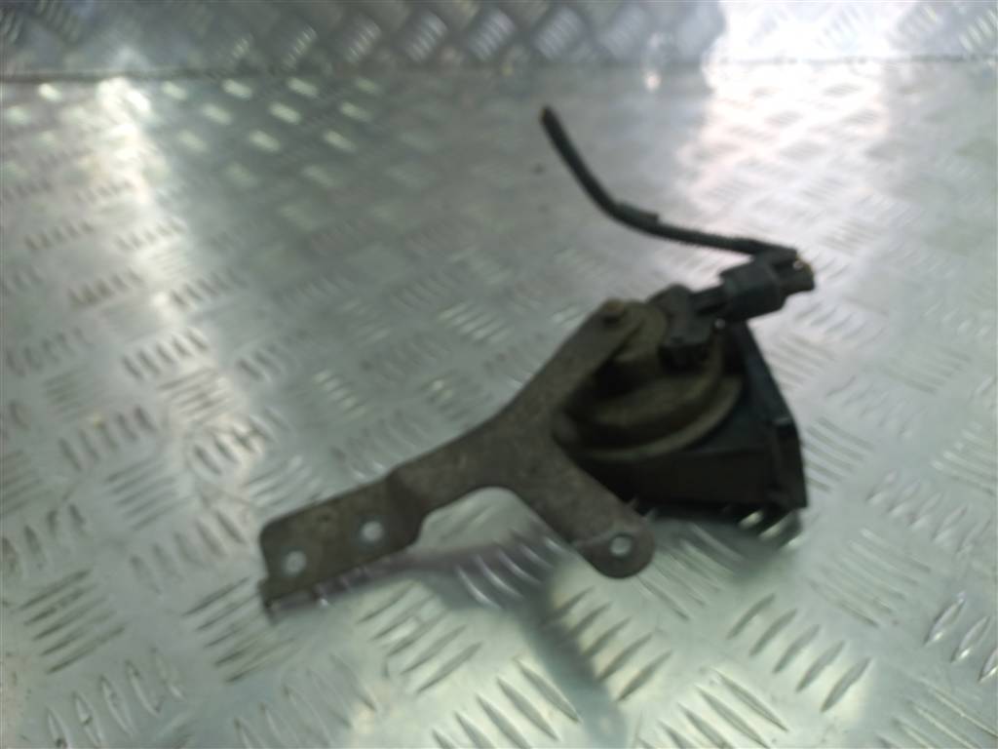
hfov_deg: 69.4
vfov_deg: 54.9
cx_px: 499
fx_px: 721
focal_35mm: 25
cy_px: 374
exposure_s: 1/50
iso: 40
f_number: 1.8
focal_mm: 4.6
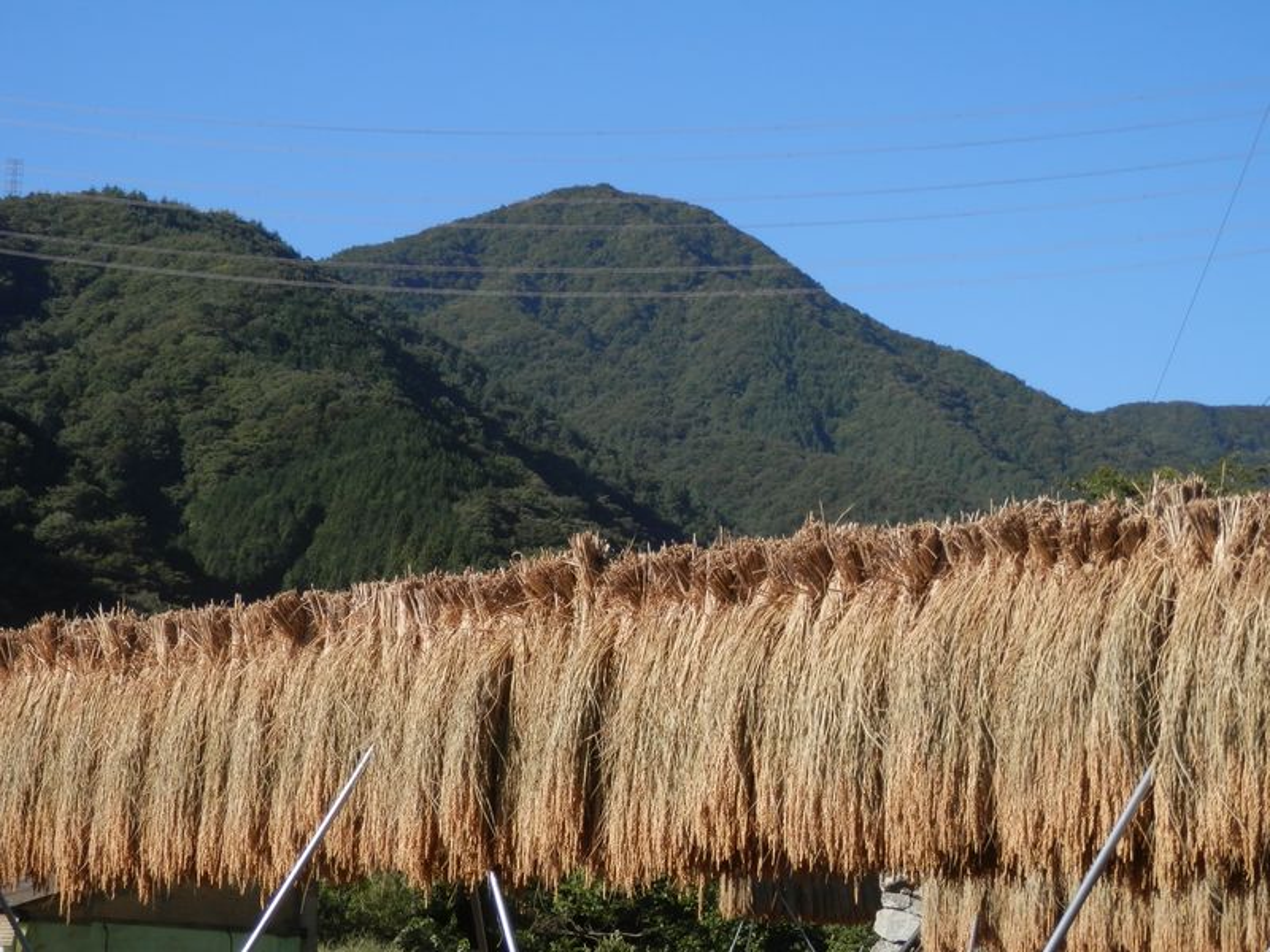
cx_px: 635
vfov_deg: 20.2
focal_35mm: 73
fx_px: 2678
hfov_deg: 26.7
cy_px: 476
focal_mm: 13.1
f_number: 4.5
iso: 80
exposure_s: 1/400
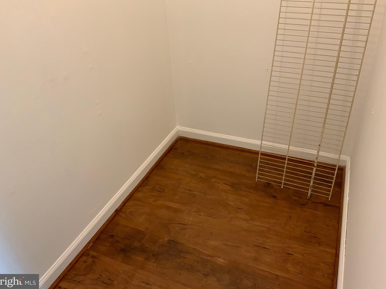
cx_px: 190
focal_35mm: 30
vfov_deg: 46.8
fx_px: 335
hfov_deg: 60.0
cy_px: 141
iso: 100
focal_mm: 3
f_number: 1.8
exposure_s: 1/60
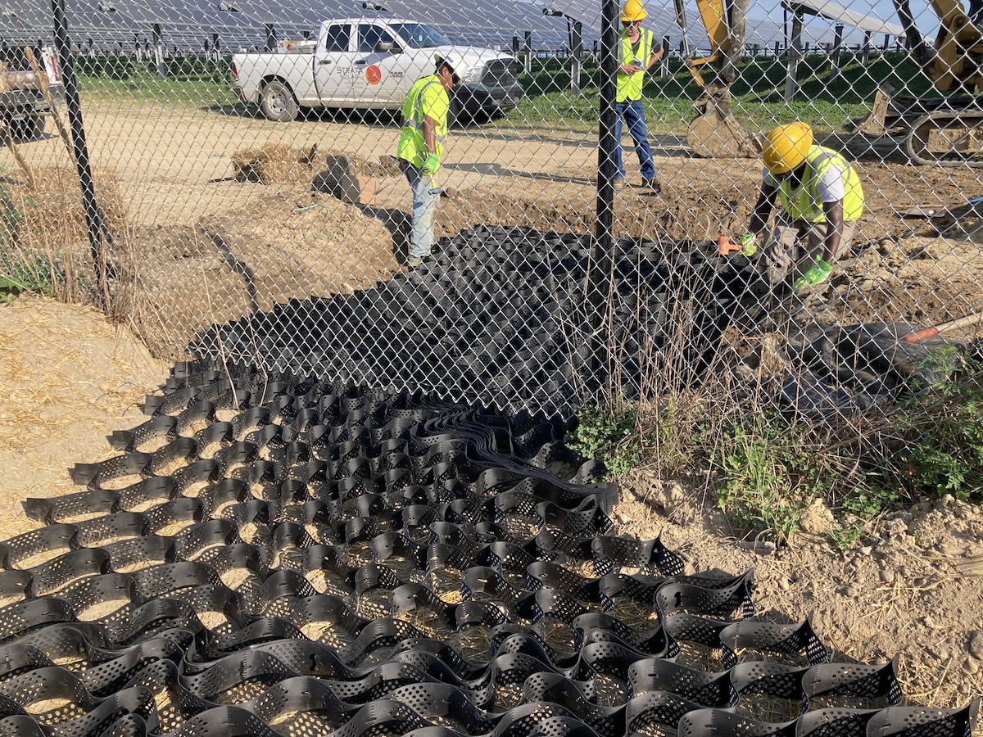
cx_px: 492
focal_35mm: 28
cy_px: 368
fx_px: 795
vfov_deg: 49.7
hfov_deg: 63.4
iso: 20
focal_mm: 3.99
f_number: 1.8
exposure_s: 1/852
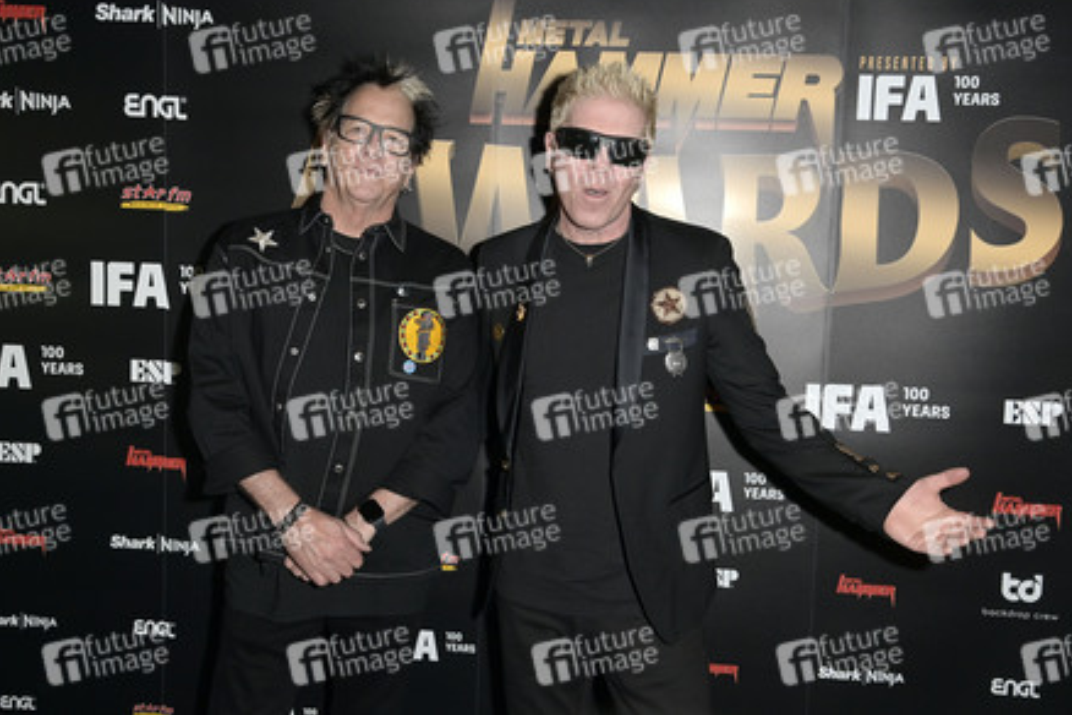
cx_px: 530
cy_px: 350
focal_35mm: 36
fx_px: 1072
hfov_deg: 53.1
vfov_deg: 36.9
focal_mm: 35
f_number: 5
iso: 640
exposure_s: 1/250
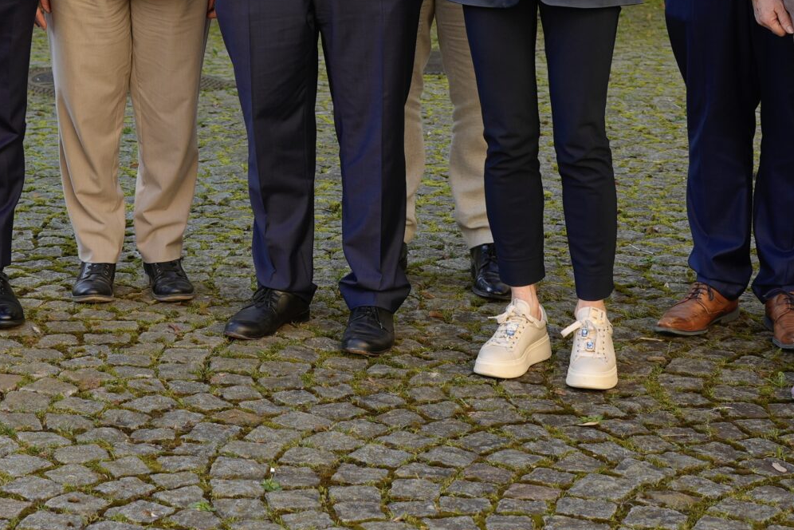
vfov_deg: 14.6
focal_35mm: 90
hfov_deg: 22.5
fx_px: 1985
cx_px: 238
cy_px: -148
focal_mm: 35
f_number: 4
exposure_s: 1/160
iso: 160
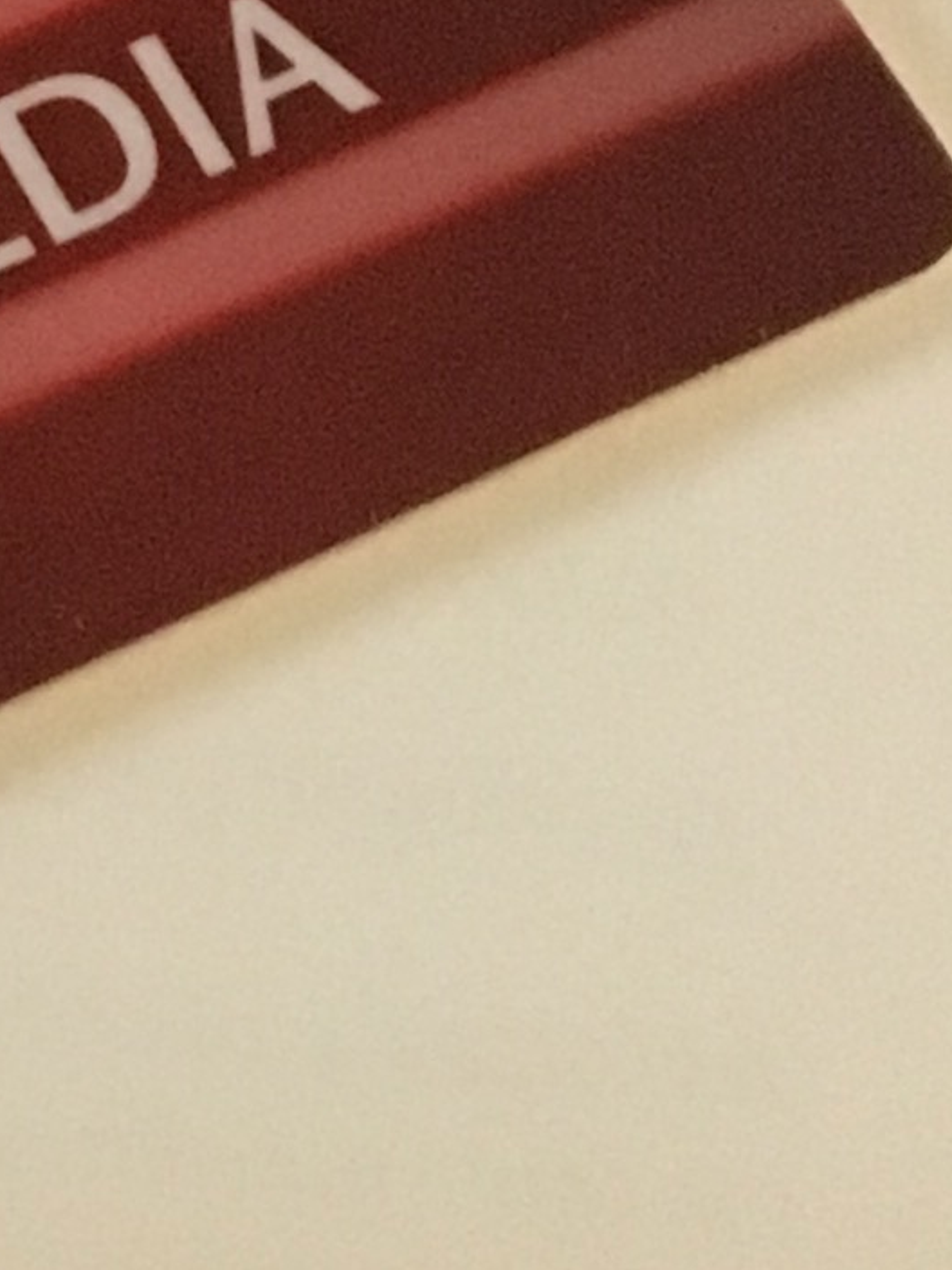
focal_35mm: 166
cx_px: -1711
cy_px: -801
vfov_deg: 11.3
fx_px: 6087
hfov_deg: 7.9
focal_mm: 4.15
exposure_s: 1/17
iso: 500
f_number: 2.2
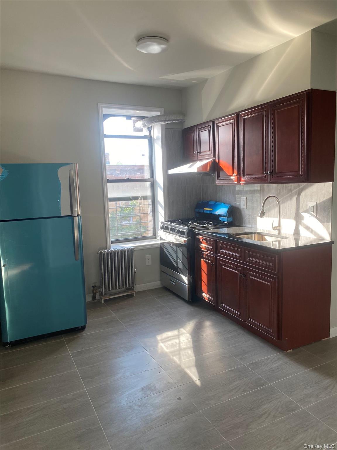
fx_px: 337
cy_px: 225
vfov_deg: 67.3
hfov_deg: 53.1
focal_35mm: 26
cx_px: 168
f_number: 1.8
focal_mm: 4.25
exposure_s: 1/121
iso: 50
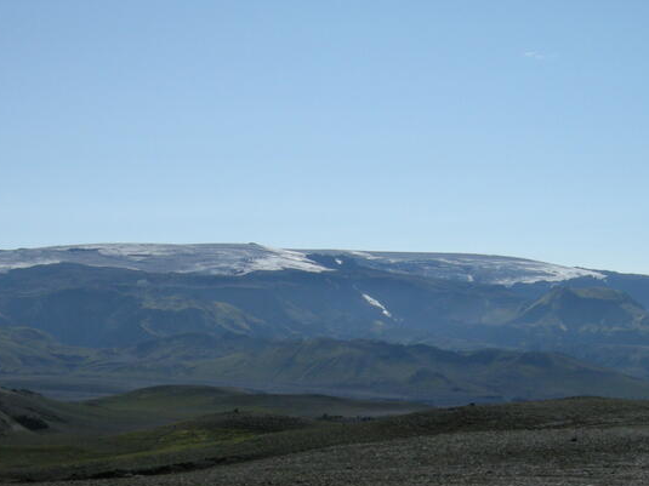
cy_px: 445
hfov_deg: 28.8
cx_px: 215
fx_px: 1256
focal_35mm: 67
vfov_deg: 21.4
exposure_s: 1/541
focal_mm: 7.5
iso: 100
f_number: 7.6
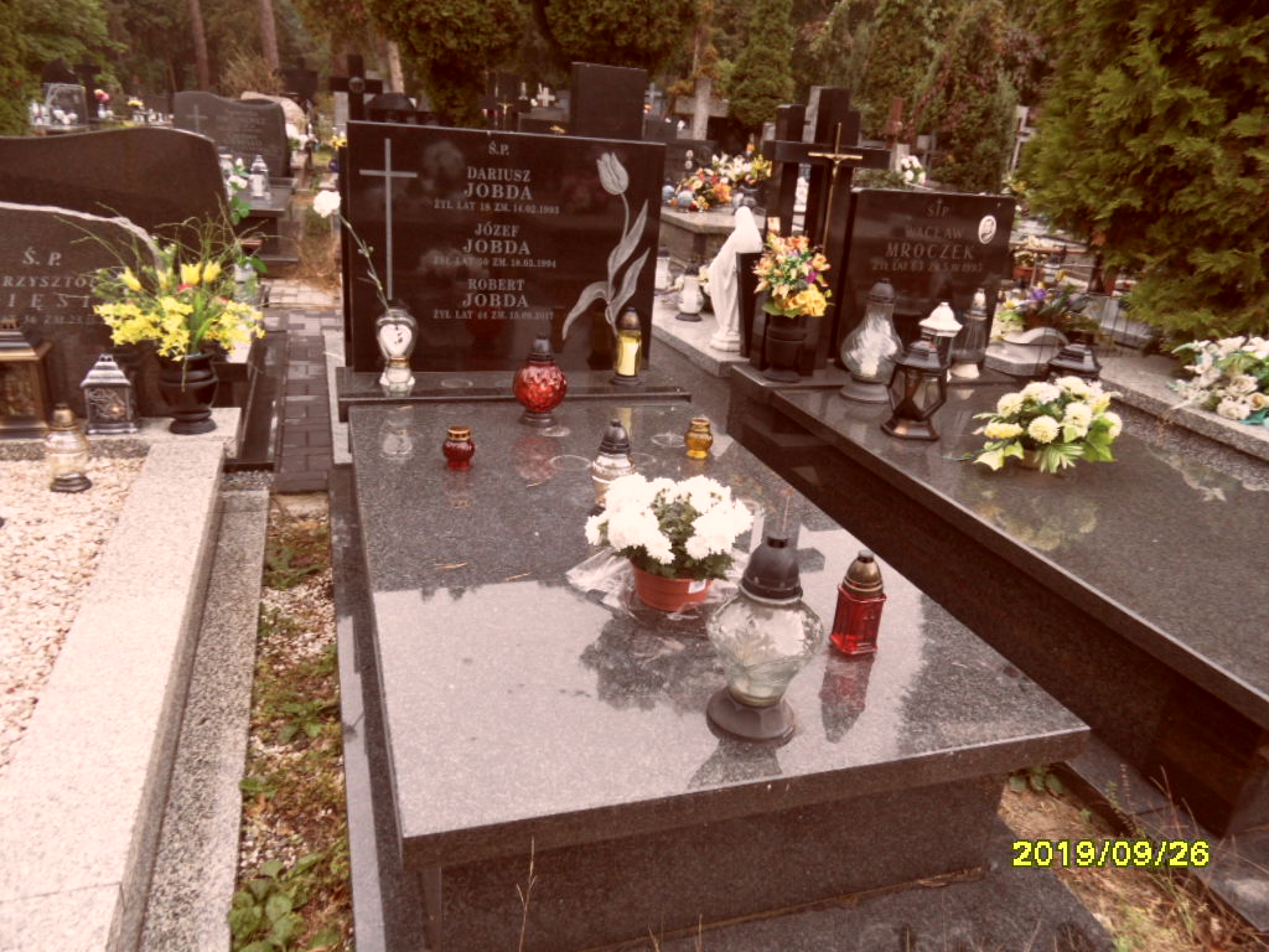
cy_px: 476
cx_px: 634
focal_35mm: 24
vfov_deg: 56.8
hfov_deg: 71.6
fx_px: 880
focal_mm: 3.9
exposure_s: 1/60
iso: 100
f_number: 3.2
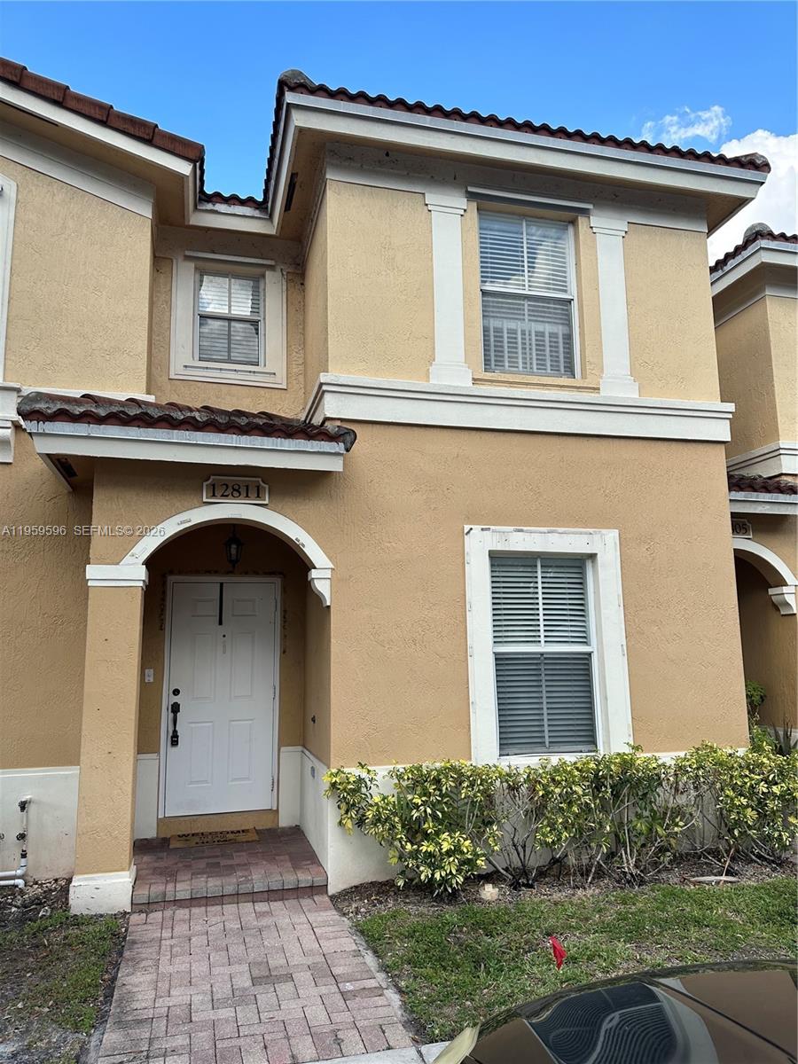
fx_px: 738
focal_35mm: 24
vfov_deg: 71.6
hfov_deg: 56.8
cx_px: 399
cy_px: 532
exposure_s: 1/1374
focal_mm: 6.86
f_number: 1.78
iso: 80
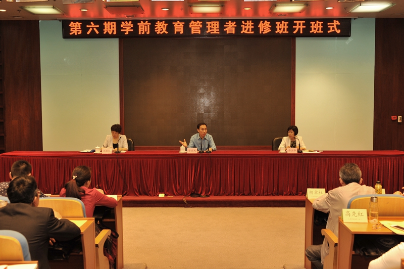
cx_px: 202
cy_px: 134
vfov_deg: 31.8
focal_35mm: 42
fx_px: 471
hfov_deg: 46.4
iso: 800
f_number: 5.6
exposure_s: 1/60
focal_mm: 42
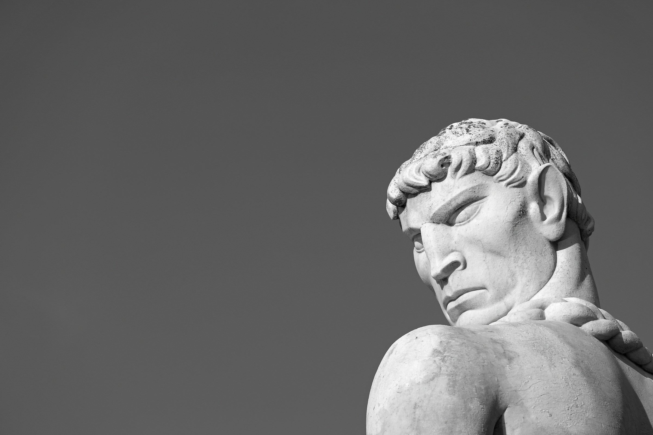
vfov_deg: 7.2
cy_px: 218
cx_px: 326
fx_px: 3482
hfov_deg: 10.7
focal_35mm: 192
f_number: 5.6
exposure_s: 1/600
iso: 100
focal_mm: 128
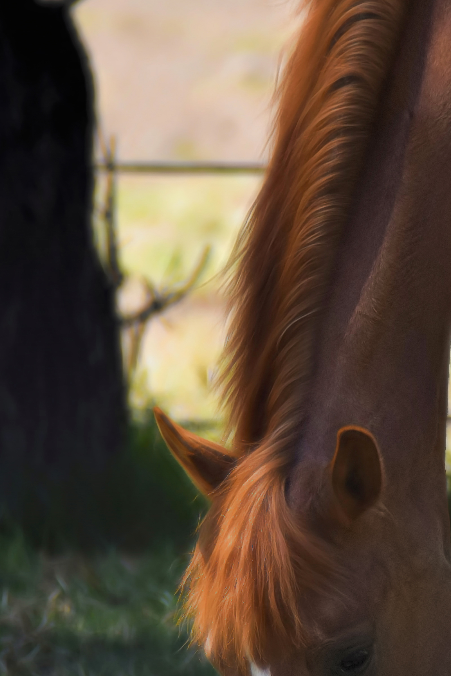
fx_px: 21098
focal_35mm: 1123
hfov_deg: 1.2
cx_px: 403
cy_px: 380
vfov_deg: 1.8
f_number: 5.6
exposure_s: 1/800
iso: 320
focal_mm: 300
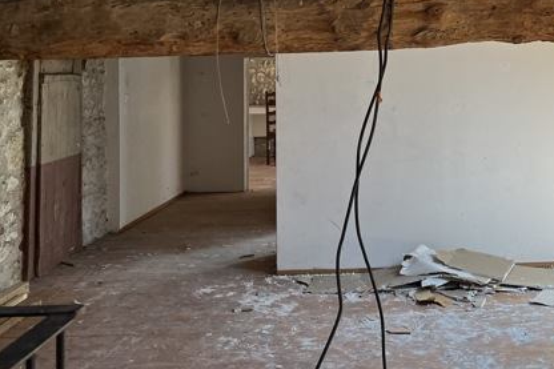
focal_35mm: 52
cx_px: 446
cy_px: 67
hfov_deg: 36.8
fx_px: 800
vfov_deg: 25.5
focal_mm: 5.1
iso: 125
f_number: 1.6
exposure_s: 1/121
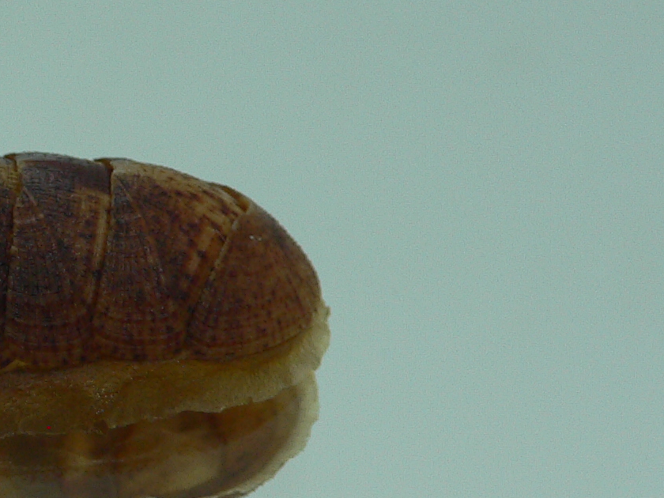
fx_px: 1611
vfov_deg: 17.5
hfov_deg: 22.2
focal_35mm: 84
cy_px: 310
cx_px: -40
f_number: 2.8
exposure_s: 1/60
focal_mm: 4.6
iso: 80
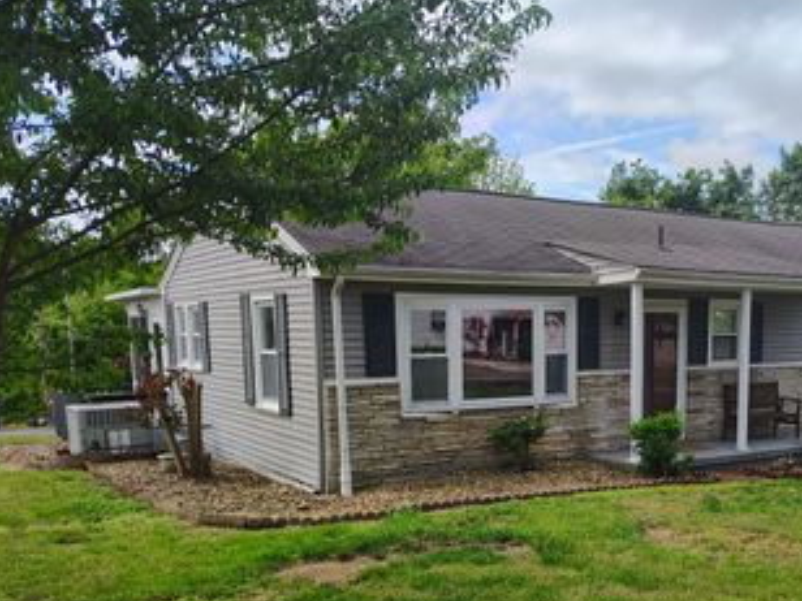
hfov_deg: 46.2
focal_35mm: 39
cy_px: 461
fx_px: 904
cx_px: 596
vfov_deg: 35.9
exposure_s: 1/808
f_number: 1.8
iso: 100
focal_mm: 5.56
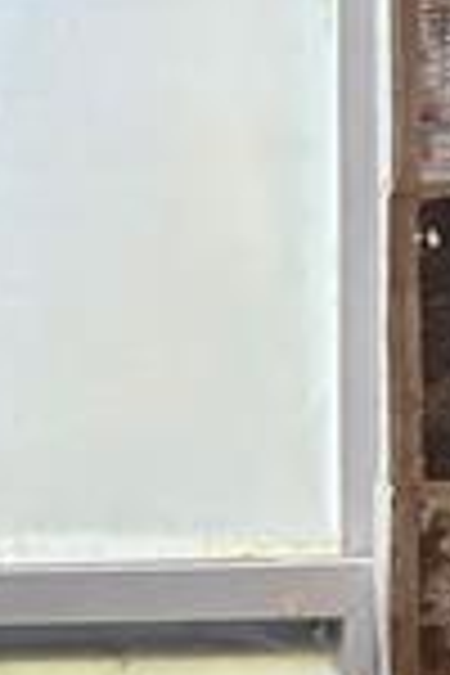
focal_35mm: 184
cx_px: -22
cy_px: 954
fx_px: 3450
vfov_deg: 10.8
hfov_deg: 7.4
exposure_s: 1/60
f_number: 1.6
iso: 80
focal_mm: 5.96
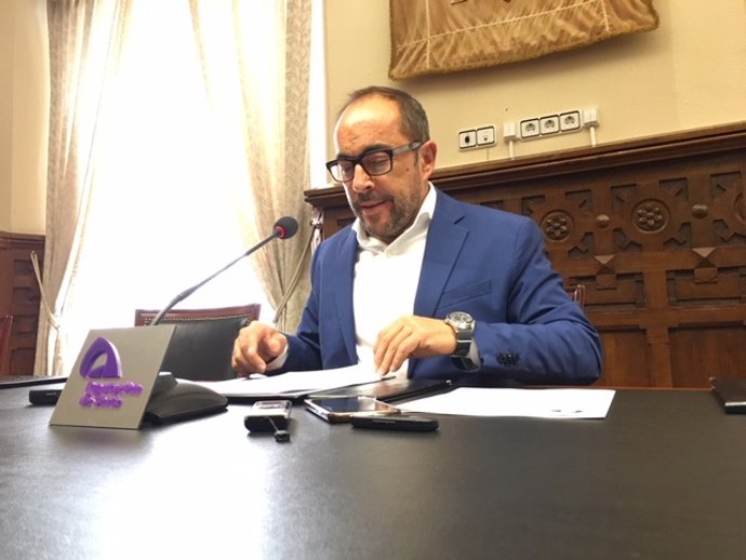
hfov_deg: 61.6
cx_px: 373
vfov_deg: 48.3
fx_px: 625
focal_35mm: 29
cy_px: 280
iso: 250
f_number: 2.2
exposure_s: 1/33
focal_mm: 4.15
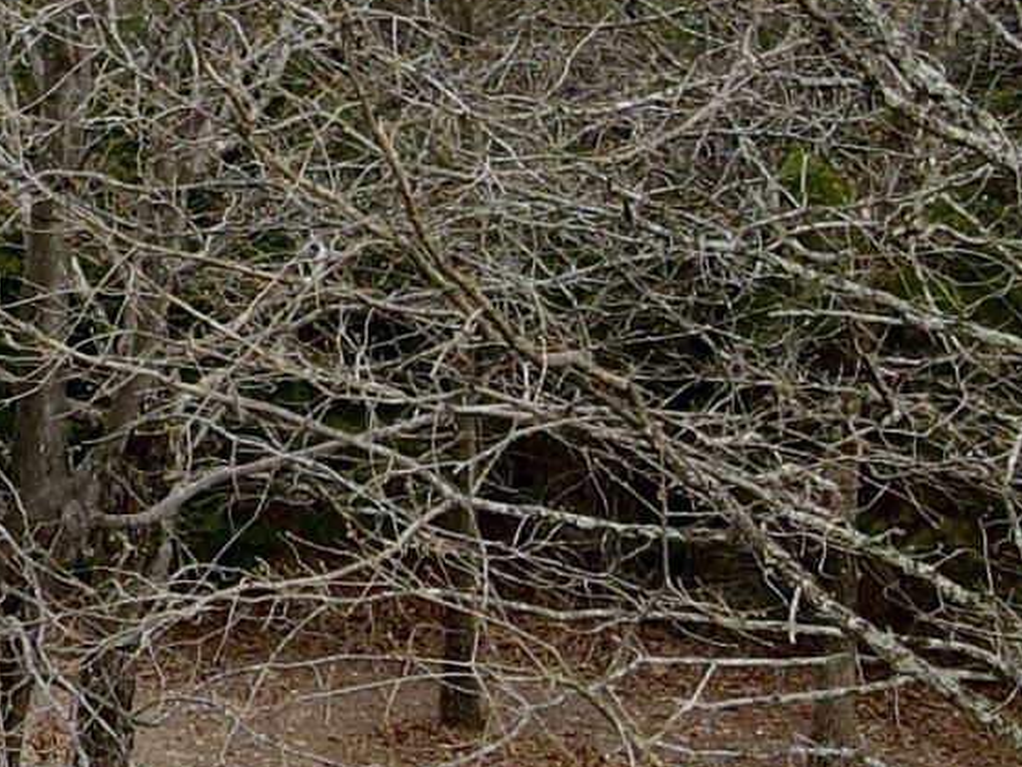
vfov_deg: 11.1
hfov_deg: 13.1
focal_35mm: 129
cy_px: -370
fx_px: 3810
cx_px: -1071
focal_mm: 4.5
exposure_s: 1/60
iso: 100
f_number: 2.8
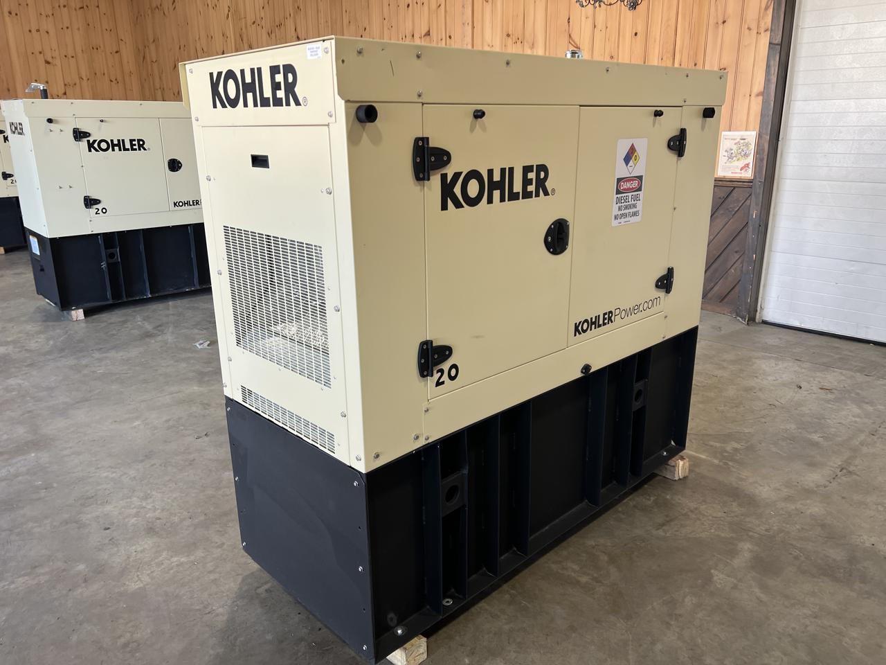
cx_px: 443
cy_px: 332
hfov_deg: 67.3
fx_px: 665
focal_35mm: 26
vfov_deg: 53.1
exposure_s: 1/121
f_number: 1.5
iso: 64
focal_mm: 5.7
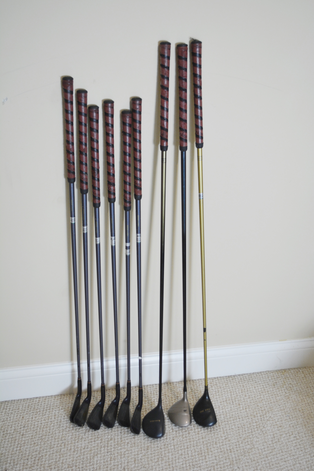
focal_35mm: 39
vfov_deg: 49.6
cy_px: 236
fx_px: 510
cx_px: 157
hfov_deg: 34.2
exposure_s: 1/60
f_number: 4.2
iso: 640
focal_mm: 26
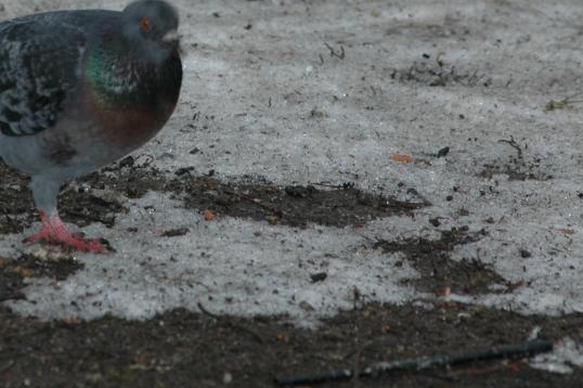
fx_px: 9807
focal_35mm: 606
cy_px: 61
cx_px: 138
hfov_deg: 3.4
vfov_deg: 2.3
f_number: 6.3
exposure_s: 1/160
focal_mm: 200
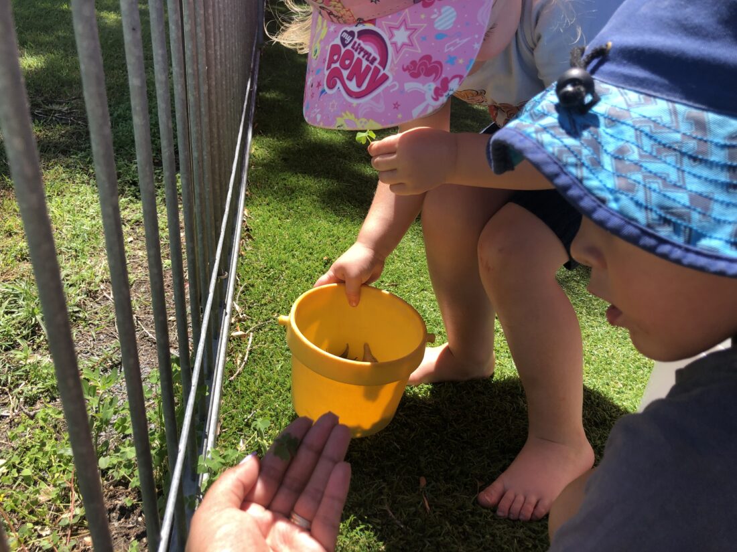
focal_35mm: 28
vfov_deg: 49.7
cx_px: 368
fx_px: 596
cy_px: 276
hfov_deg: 63.4
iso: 20
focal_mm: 3.99
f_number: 1.8
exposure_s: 1/800
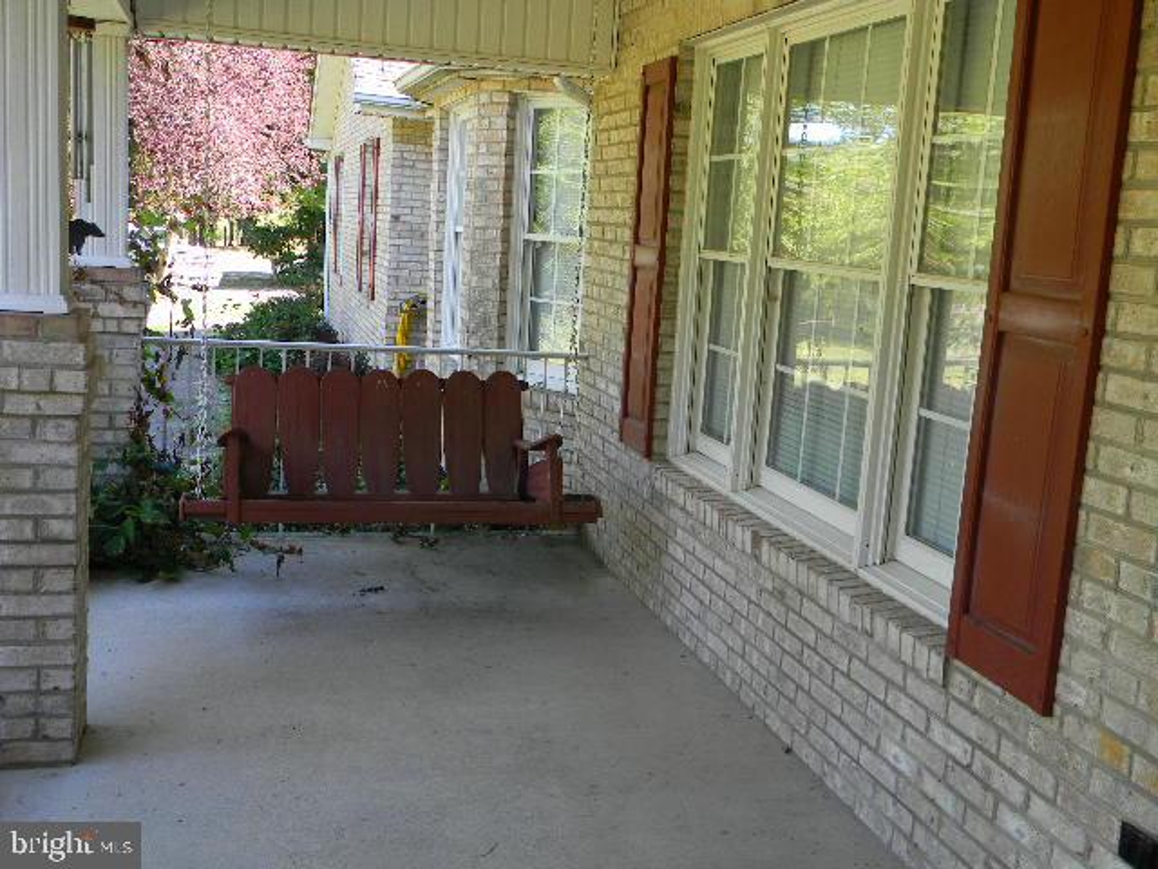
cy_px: 434
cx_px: 579
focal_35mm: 36
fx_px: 1204
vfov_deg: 39.7
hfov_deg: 51.4
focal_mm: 6.4
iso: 80
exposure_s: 1/50.8
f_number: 3.7
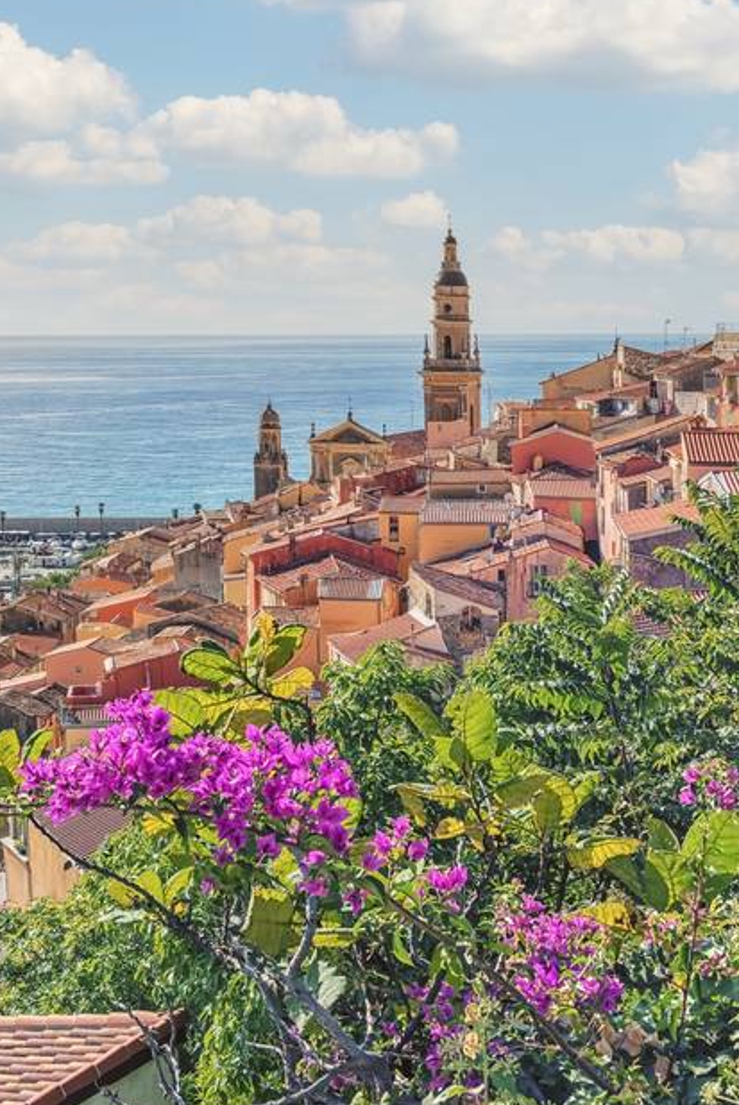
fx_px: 1568
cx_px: 300
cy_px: 451
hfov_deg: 26.5
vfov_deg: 38.7
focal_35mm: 51
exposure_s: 1/50
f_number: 18
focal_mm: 42
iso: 64
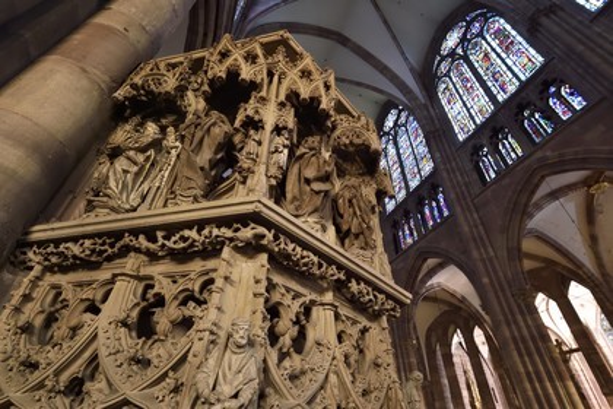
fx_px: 289
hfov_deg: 93.3
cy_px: 204
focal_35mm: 17
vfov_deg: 70.4
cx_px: 306
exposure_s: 1/10
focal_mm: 17
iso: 1600
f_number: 7.1
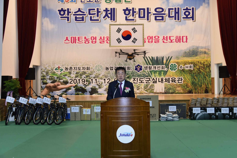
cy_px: 80
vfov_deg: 35.1
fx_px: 250
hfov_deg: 50.7
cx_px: 126
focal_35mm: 38
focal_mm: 35
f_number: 4.5
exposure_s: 1/125
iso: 1000
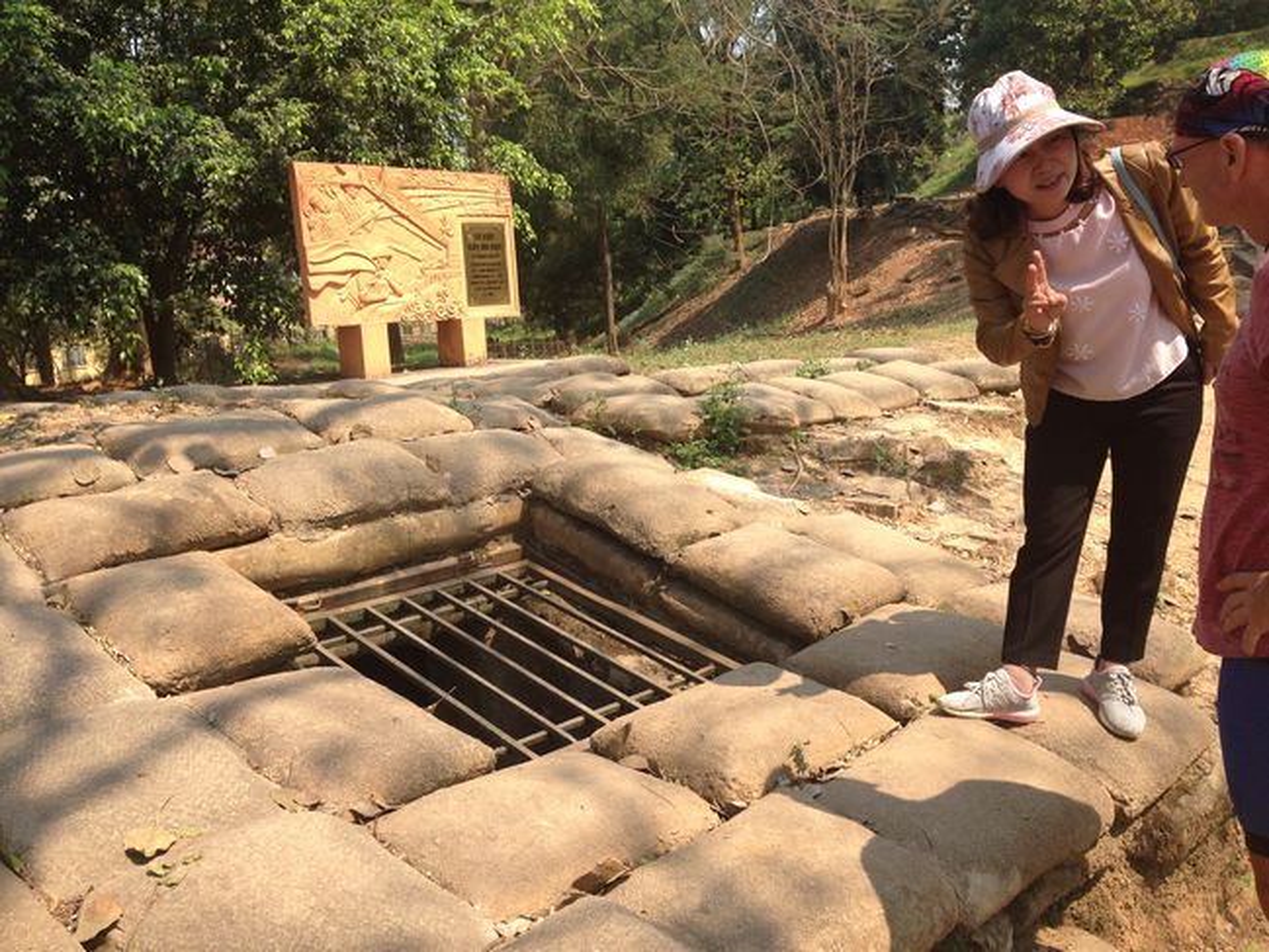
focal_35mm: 33
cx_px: 634
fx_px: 1210
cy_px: 476
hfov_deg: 55.3
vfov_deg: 43.0
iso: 50
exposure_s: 1/623
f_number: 2.4
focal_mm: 4.12
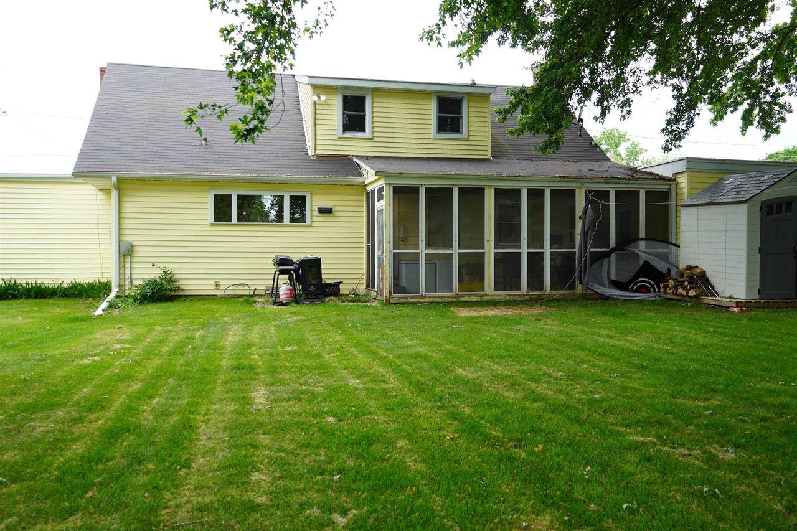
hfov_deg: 57.2
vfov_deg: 40.0
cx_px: 398
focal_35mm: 33
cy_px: 266
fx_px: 730
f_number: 4
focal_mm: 22
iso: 100
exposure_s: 1/60
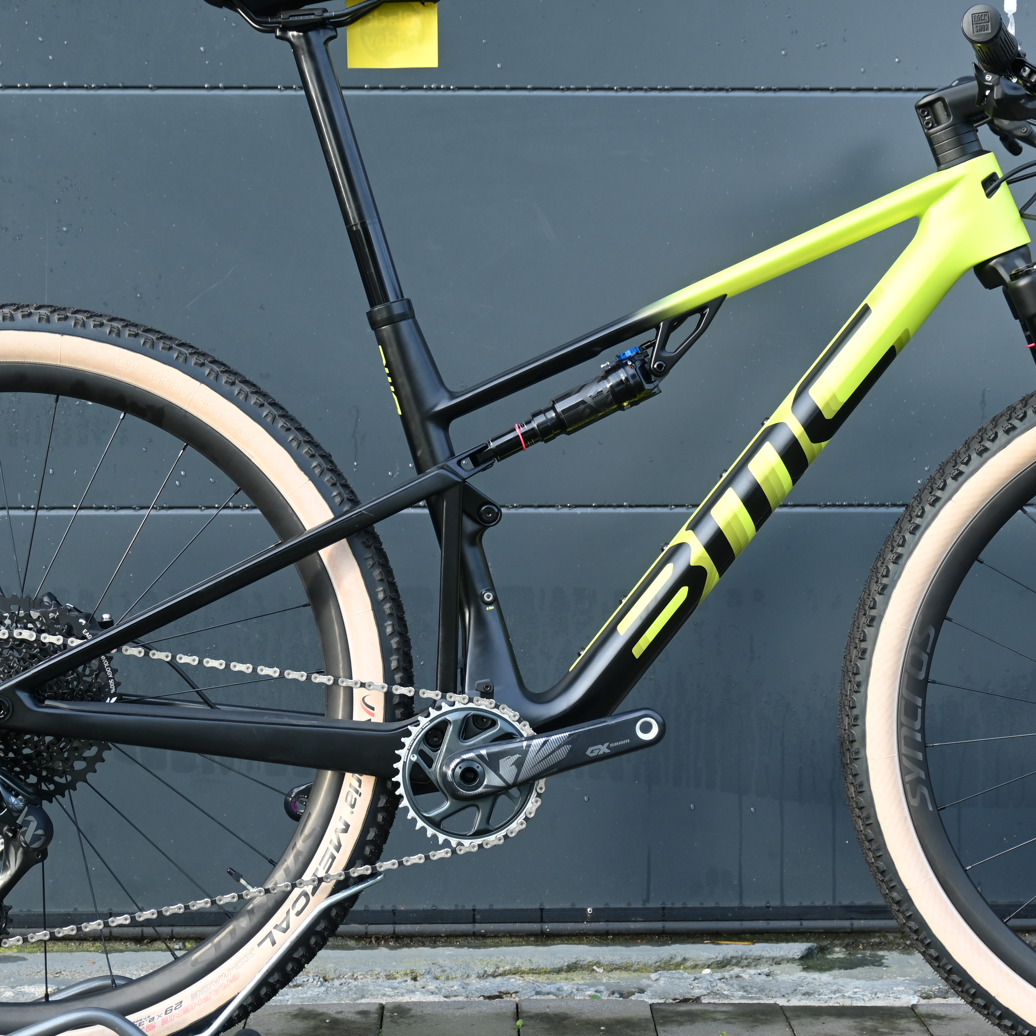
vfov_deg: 25.3
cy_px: 569
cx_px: 583
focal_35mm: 68
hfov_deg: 25.3
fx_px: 2302
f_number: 4.5
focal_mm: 28
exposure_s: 1/80
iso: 125
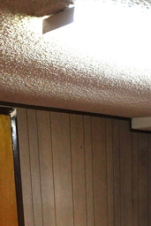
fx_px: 402
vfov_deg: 27.7
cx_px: 170
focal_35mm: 64
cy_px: 268
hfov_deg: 20.2
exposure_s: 1/160
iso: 3200
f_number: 2.8
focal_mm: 16
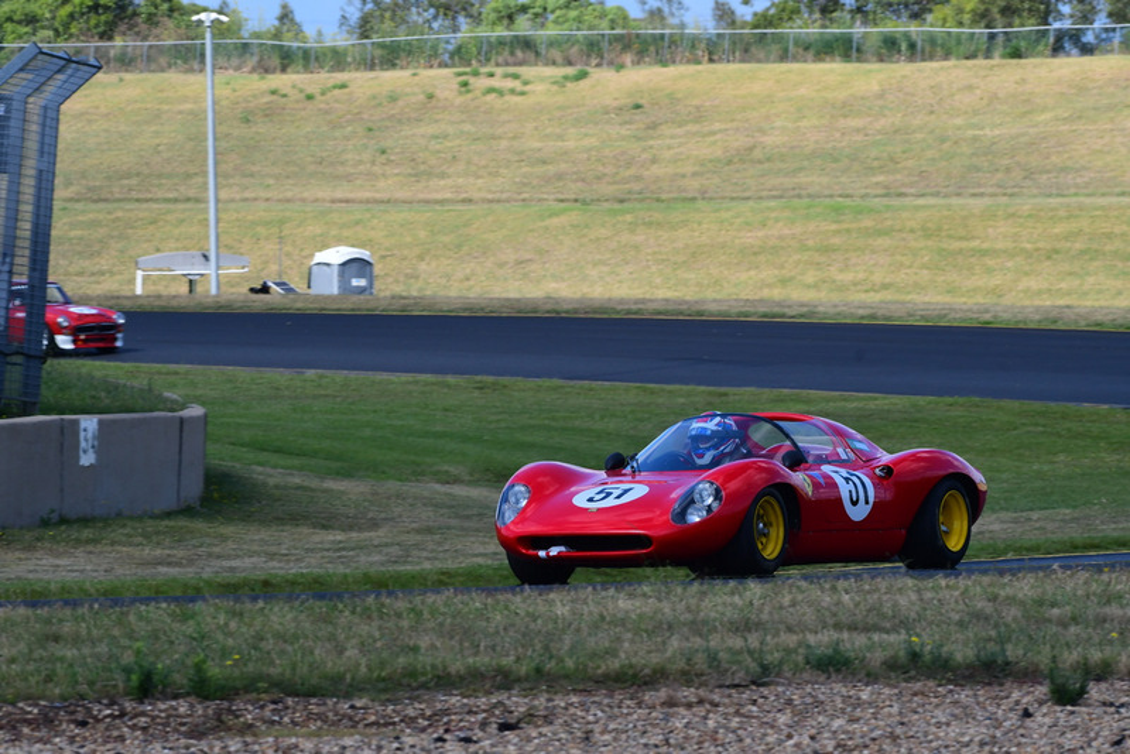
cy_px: 377
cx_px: 565
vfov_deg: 4.6
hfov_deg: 6.9
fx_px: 9420
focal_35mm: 300
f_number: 11
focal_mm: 200
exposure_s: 1/640
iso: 500
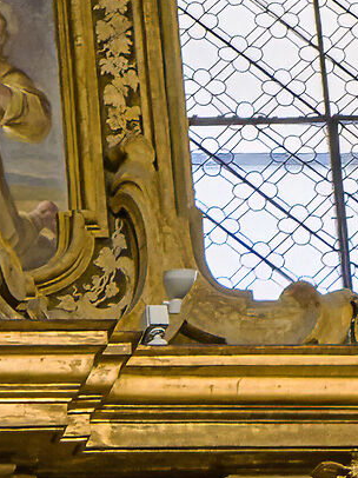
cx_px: -701
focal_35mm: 142
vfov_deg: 11.1
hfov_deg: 8.7
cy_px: 1246
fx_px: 1960
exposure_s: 1/3
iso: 200
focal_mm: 12
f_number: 4.5
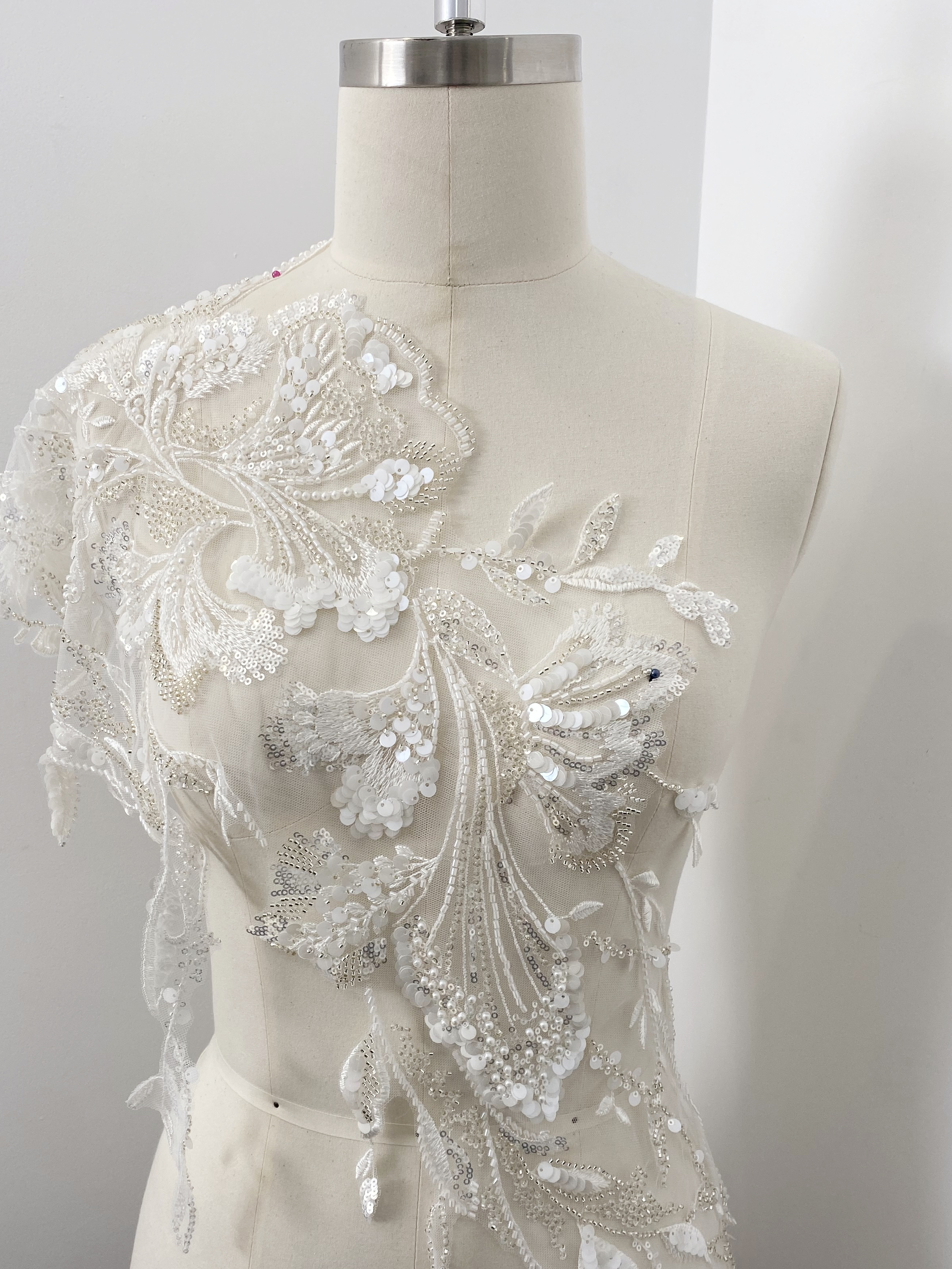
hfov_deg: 42.9
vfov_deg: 54.8
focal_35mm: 33
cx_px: 416
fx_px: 1210
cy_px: 784
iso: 32
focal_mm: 4.25
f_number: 1.8
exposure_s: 1/122
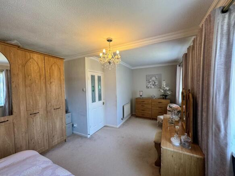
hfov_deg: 102.1
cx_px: 118
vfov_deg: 85.7
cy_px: 88
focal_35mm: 14
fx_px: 95
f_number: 2.2
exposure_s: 1/100
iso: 125
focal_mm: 2.22
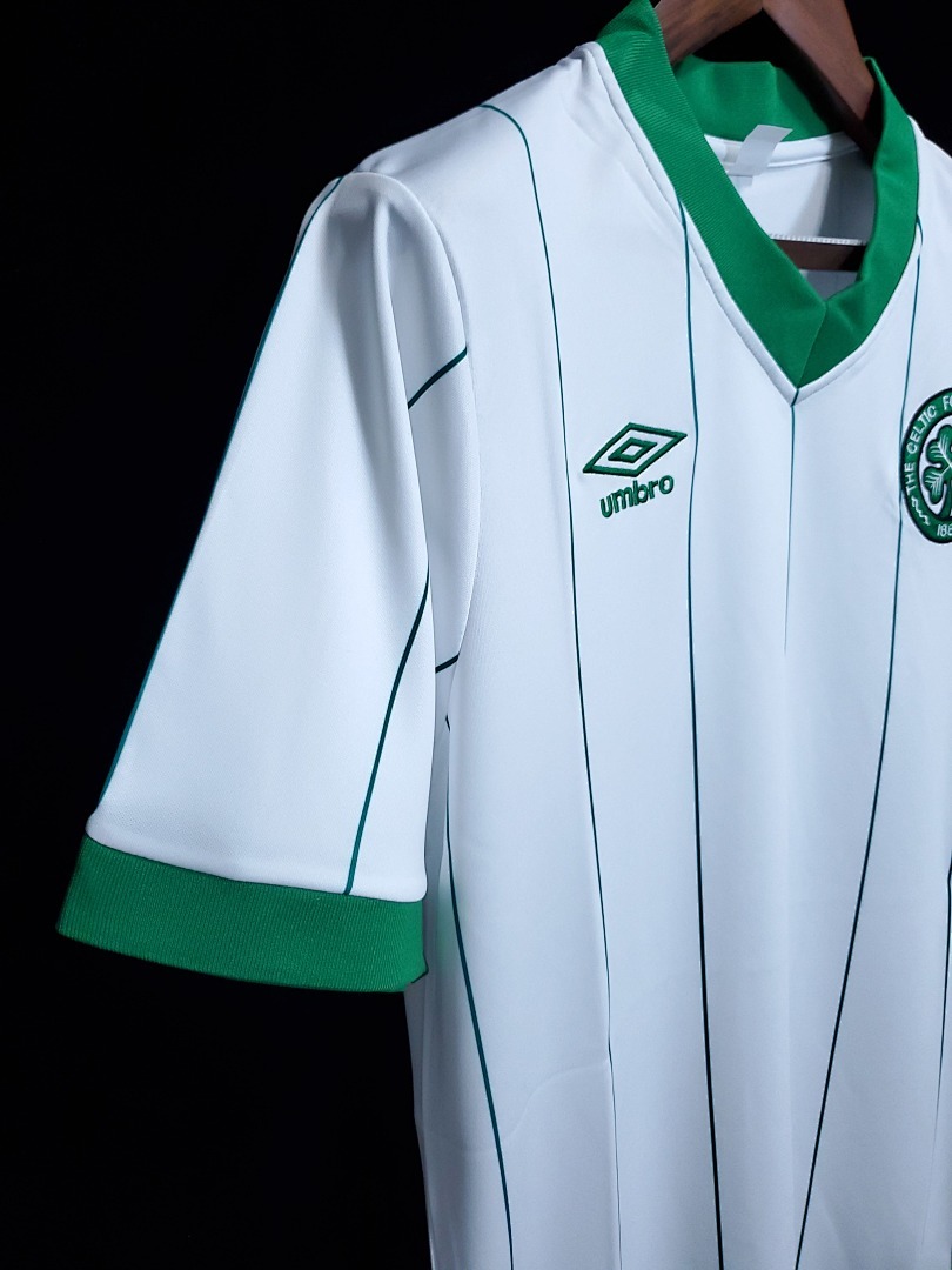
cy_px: 635
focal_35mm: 26
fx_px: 953
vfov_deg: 67.3
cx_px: 476
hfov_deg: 53.1
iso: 200
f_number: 1.5
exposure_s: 1/30
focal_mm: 4.3
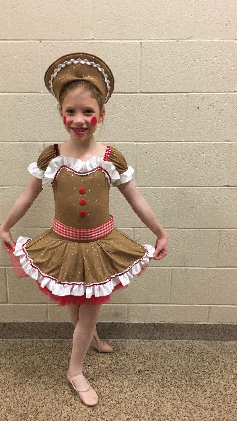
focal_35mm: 32
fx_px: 357
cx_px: 87
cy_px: 212
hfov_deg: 36.4
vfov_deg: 61.0
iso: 200
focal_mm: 4.15
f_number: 2.2
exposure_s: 1/30
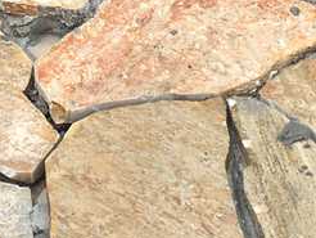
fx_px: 1435
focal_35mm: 157
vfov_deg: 9.2
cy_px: -142
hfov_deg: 12.6
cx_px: 106
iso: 25
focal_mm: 4.15
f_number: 2.2
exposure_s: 1/561
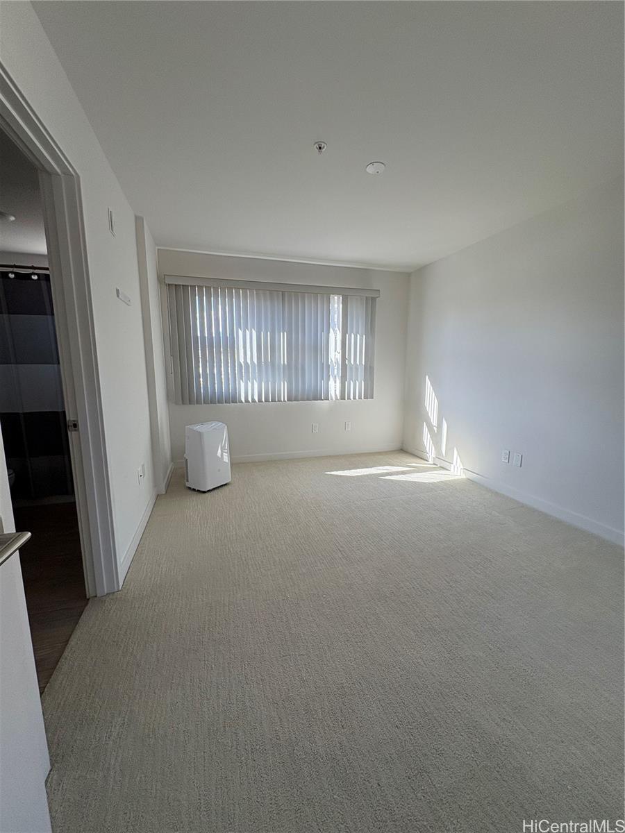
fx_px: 337
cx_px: 312
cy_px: 416
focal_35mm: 14
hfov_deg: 85.7
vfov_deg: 102.1
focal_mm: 2.22
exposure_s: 1/136
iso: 64
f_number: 2.2
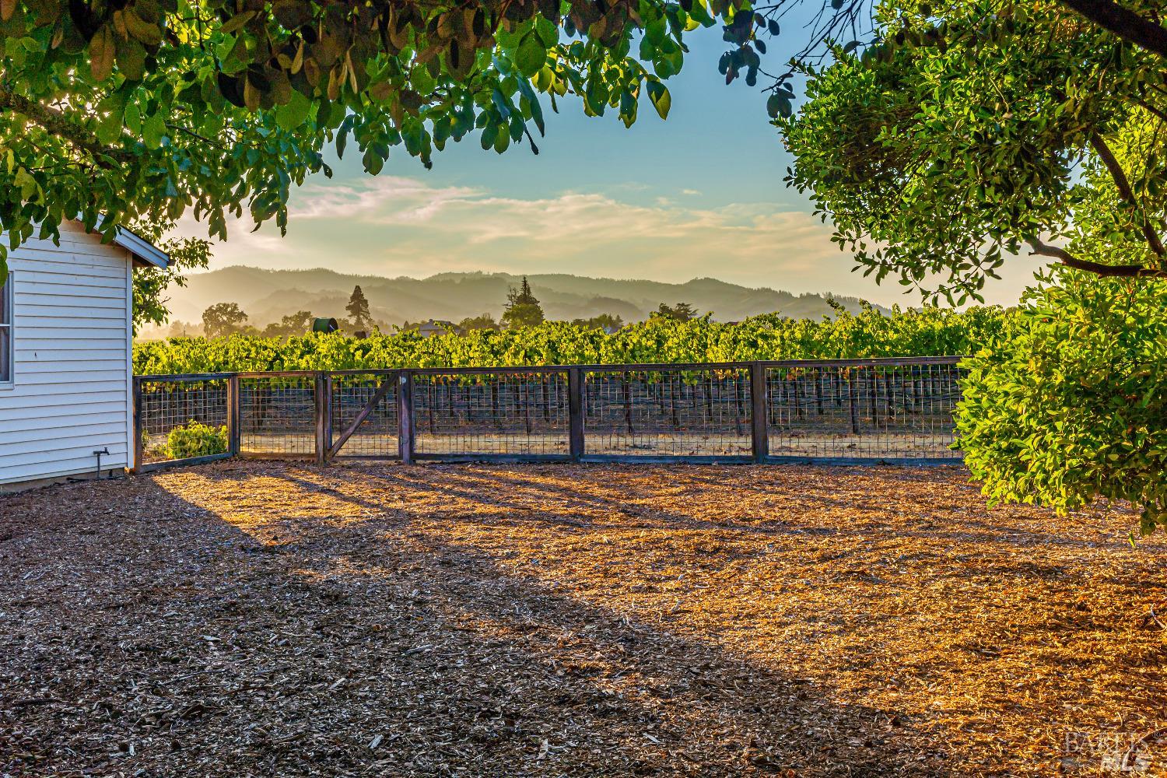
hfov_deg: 54.4
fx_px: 1134
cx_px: 584
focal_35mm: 35
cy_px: 389
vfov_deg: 37.9
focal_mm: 35
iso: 320
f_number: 11
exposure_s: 1/100
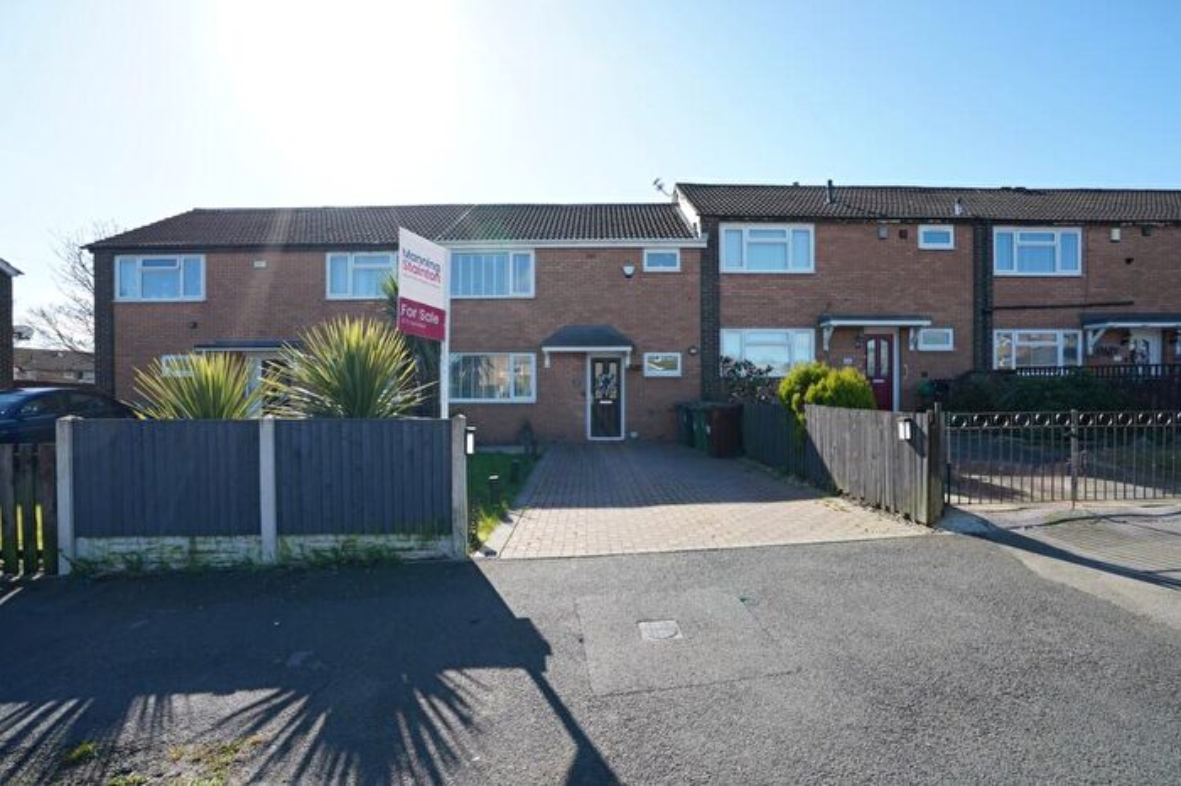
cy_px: 393
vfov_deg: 73.7
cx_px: 590
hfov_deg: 96.8
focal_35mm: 16
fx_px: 525
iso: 400
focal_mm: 16
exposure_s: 1/400
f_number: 8
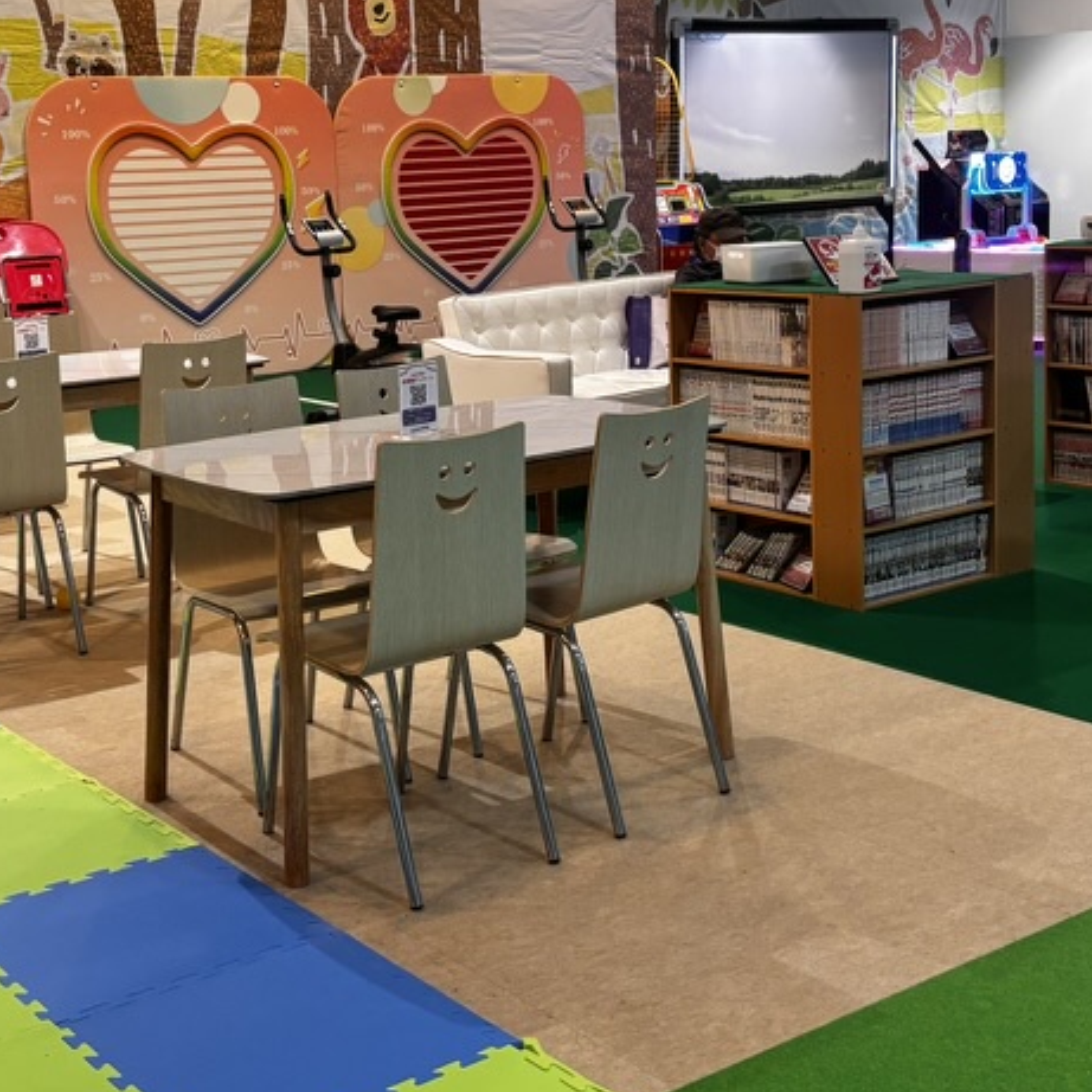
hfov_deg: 33.3
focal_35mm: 51
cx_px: 424
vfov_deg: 33.2
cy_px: 393
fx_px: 1820
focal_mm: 5.96
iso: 125
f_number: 1.6
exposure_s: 1/120
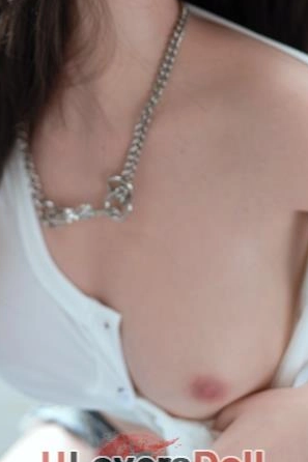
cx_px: 152
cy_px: 42
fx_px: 1425
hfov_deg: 12.3
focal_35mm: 111
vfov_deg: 18.1
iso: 50
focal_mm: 55
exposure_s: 1/250
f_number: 1.8
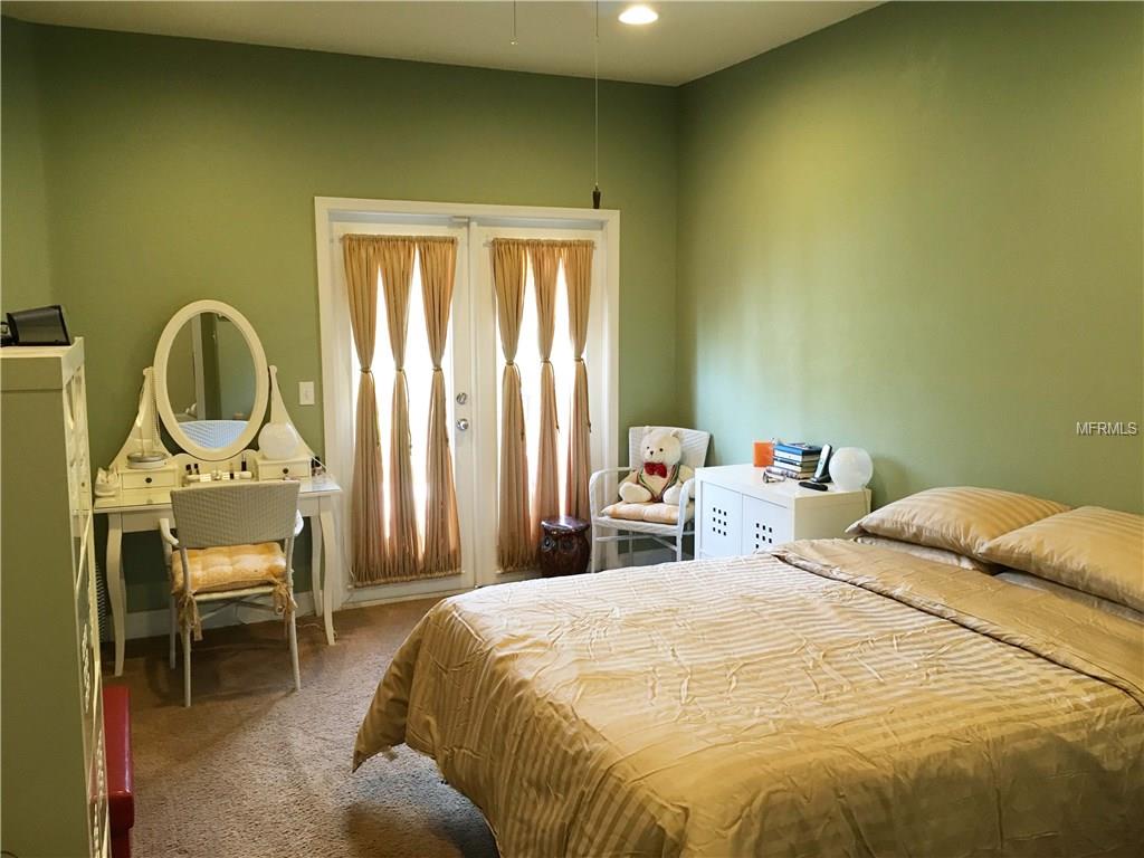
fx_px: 958
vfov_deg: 48.2
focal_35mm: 29
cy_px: 429
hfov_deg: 61.7
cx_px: 572
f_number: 2.2
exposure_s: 1/30
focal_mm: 4.15
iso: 80
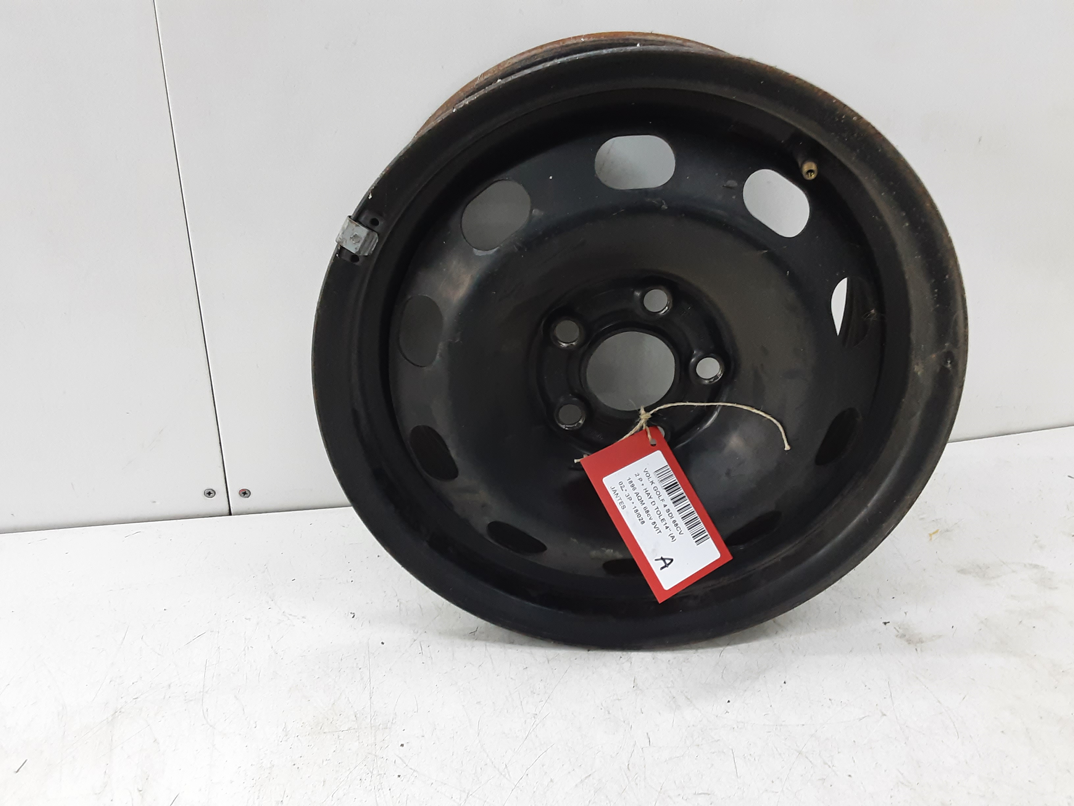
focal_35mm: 27
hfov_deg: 65.3
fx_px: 838
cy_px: 403
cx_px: 537
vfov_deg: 51.4
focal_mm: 2.91
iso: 160
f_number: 1.9
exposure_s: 1/50
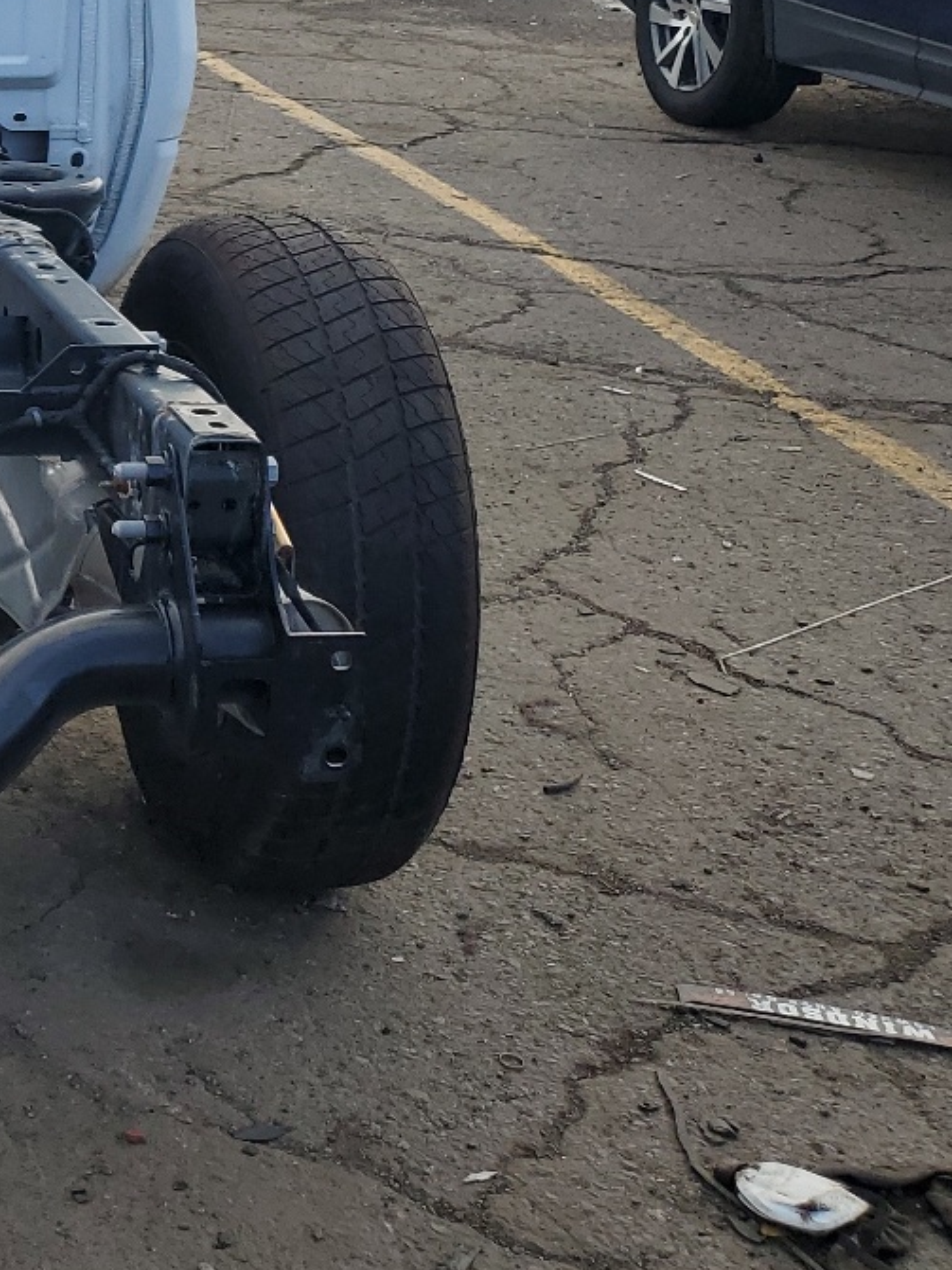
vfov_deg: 30.4
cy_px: 237
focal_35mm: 62
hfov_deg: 20.5
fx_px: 2274
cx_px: -435
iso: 50
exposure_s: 1/1667
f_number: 1.5
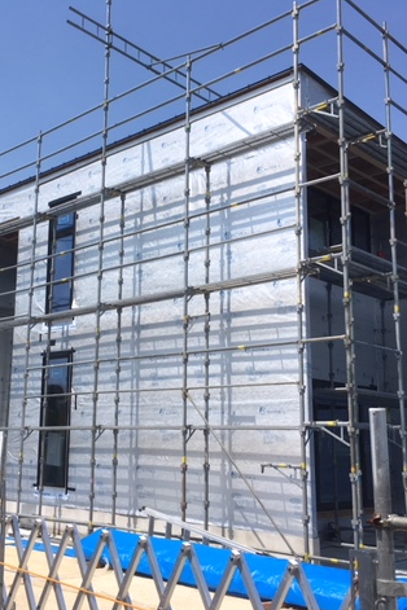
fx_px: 695
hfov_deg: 32.3
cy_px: 306
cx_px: 126
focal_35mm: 41
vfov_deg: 47.4
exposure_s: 1/2747
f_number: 2.2
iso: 25
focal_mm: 4.15
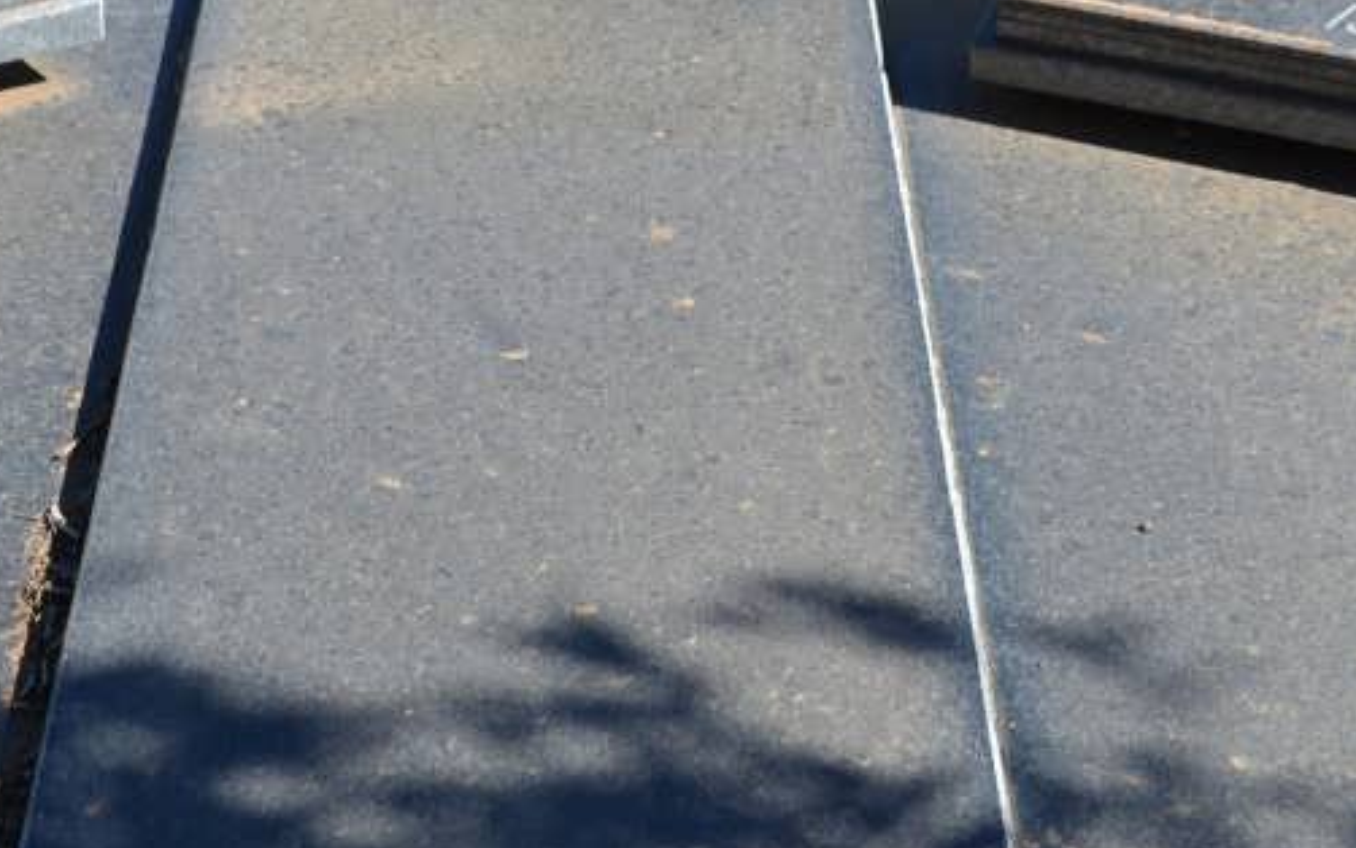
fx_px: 3512
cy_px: -46
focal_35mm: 95
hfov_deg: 21.8
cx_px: 586
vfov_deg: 13.5
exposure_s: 1/125
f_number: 5.6
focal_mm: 26
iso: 125
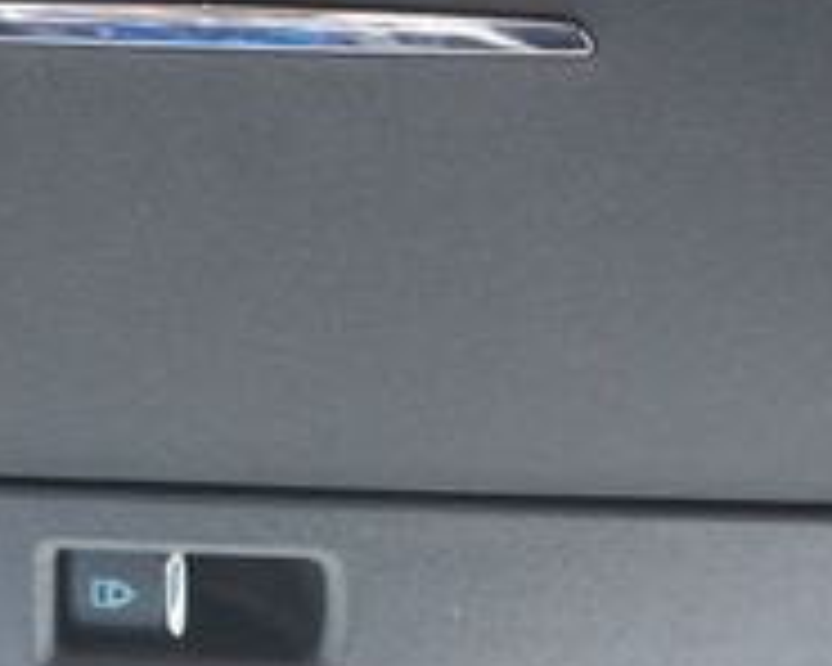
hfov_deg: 24.1
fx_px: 1921
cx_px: 166
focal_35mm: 78
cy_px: 288
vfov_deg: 19.7
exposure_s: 1/60
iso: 2000
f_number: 3.5
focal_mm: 16
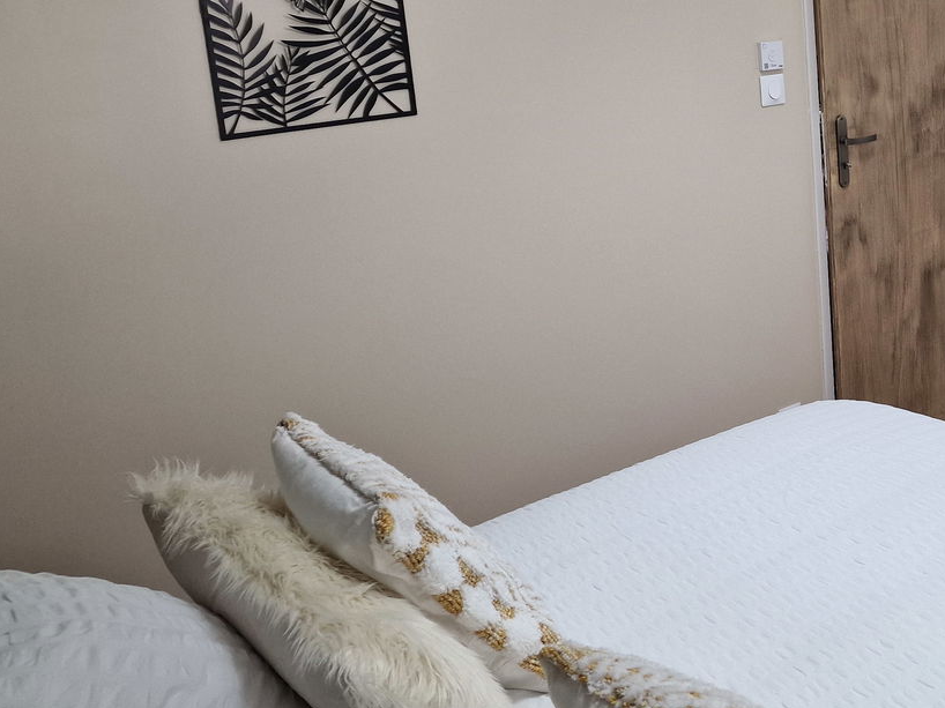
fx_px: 1228
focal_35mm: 45
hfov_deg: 38.6
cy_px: 166
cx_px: 884
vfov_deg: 31.5
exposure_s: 1/180
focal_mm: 6.4
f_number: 1.8
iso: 200
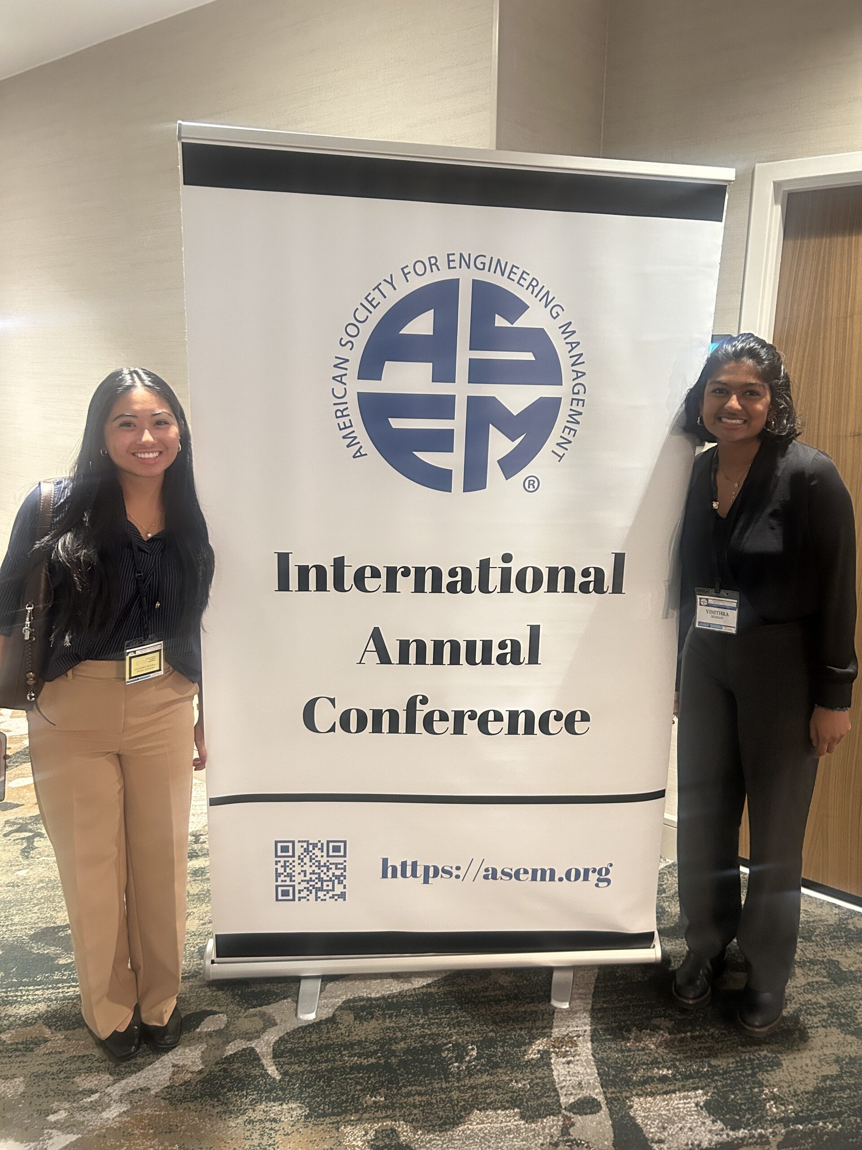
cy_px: 575
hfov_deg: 53.1
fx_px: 863
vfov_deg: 67.3
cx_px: 431
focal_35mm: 26
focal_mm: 5.7
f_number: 1.5
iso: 320
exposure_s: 1/60
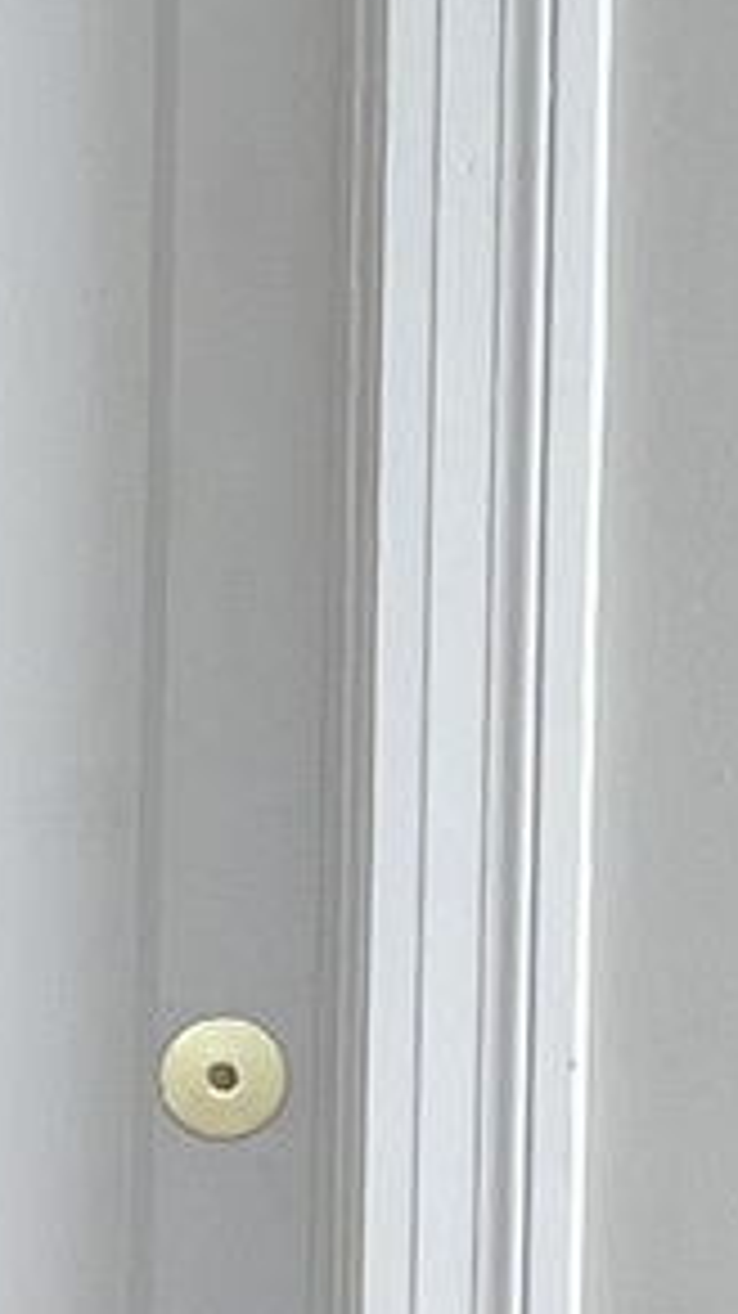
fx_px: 7488
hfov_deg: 5.0
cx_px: -2228
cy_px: 1224
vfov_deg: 10.0
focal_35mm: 215
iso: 64
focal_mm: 5.1
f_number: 1.6
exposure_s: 1/120
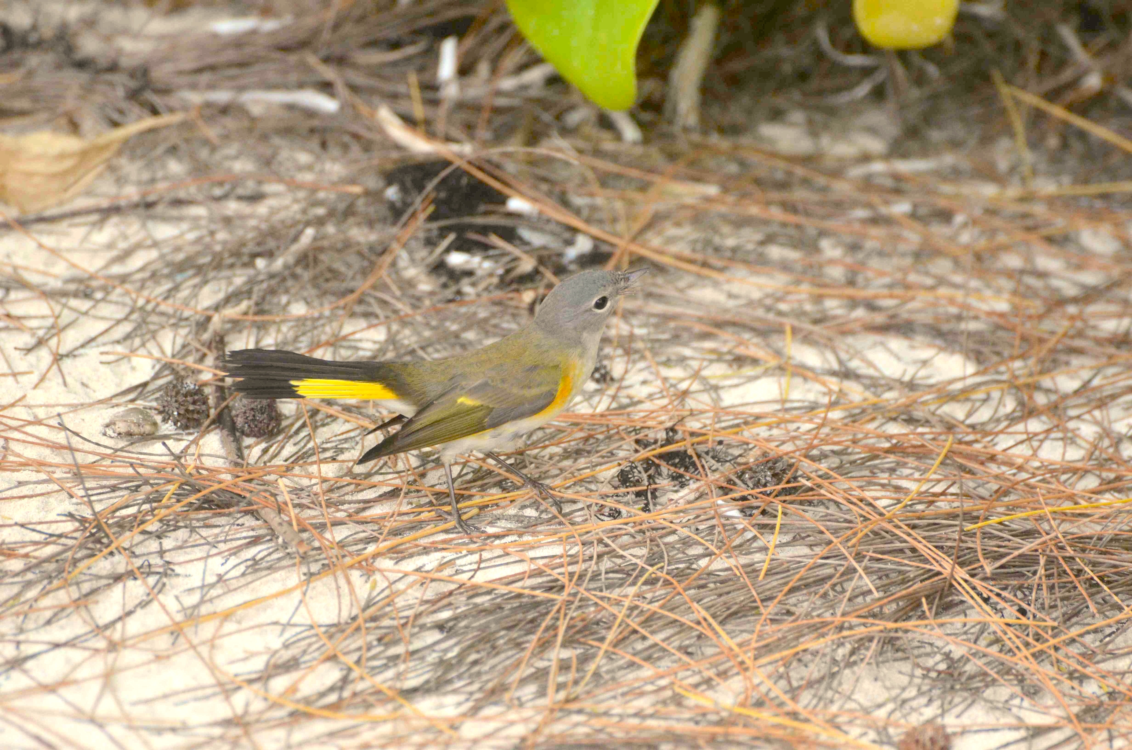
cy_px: 375
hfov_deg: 4.6
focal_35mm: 450
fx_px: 14121
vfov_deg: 3.0
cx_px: 566
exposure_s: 1/500
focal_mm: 300
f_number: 5.6
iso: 1000
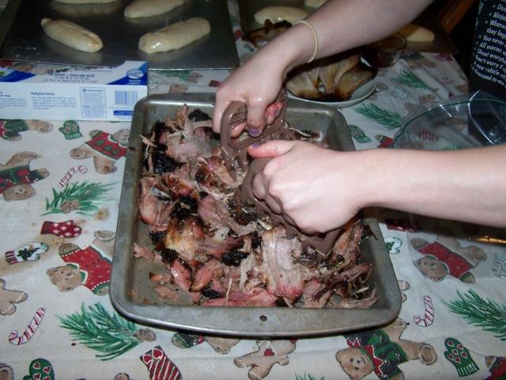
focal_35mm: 38
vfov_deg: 37.7
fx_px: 555
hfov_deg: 49.0
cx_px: 253
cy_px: 190
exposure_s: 1/60
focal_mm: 6.3
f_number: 2.8
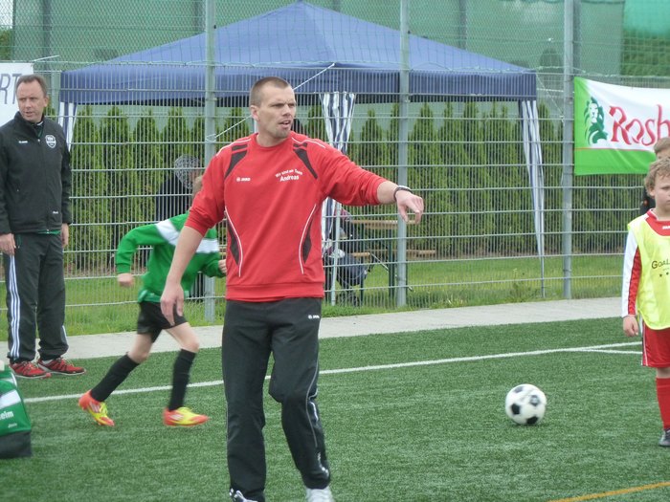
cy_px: 251
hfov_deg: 8.8
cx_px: 335
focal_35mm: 225
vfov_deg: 6.6
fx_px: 4355
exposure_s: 1/160
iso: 250
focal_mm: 37
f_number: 4.6
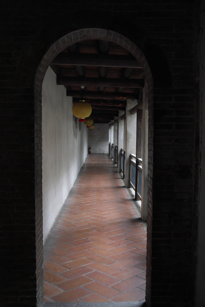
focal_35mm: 41
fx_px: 350
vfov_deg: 47.4
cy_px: 154
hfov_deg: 32.6
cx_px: 102
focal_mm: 24.2
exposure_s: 1/5
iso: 200
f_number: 2.8
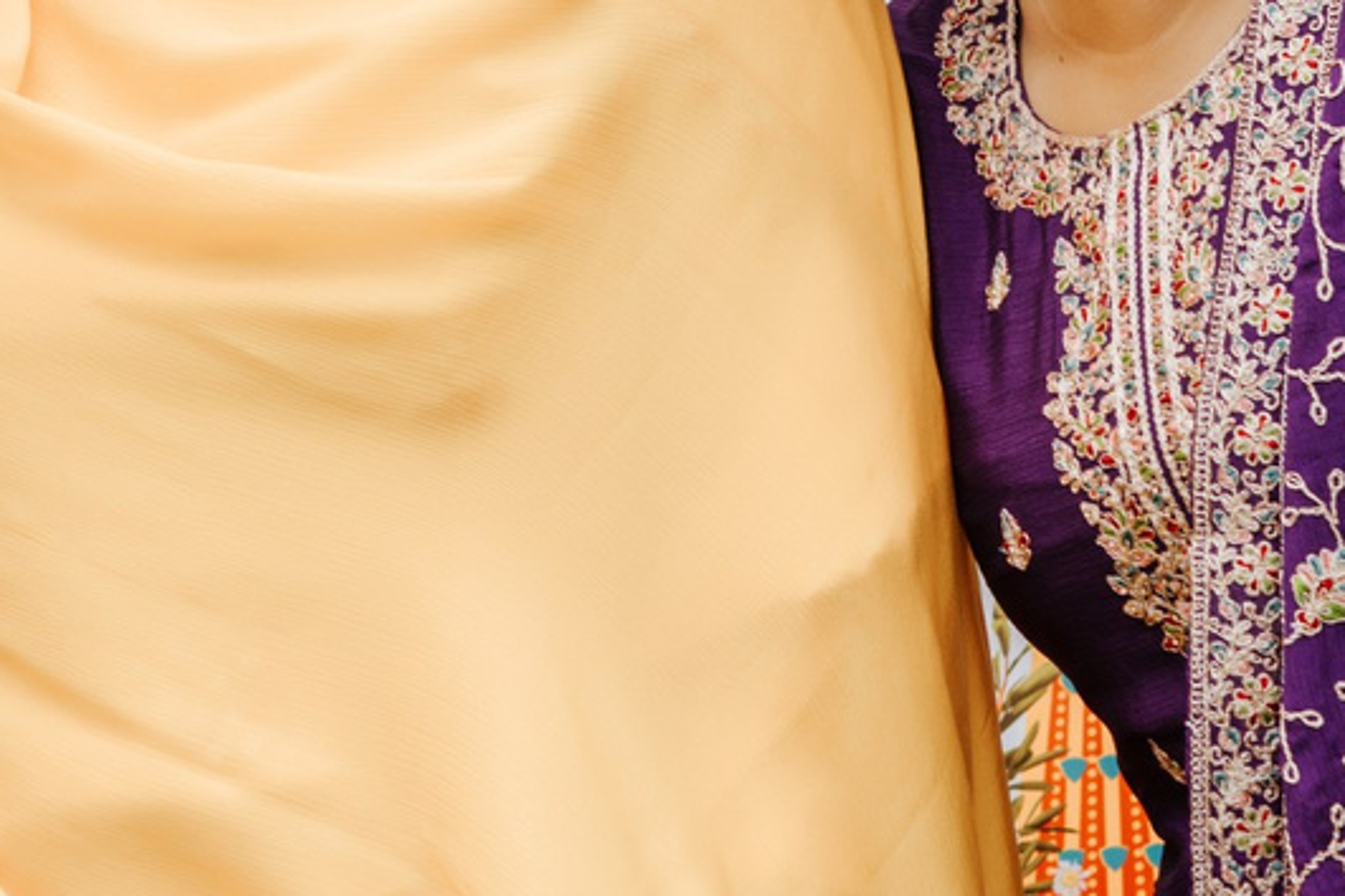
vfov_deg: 5.7
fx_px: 9003
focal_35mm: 241
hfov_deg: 8.5
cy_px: -16
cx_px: -274
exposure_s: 1/400
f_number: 2.8
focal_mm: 50
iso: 80
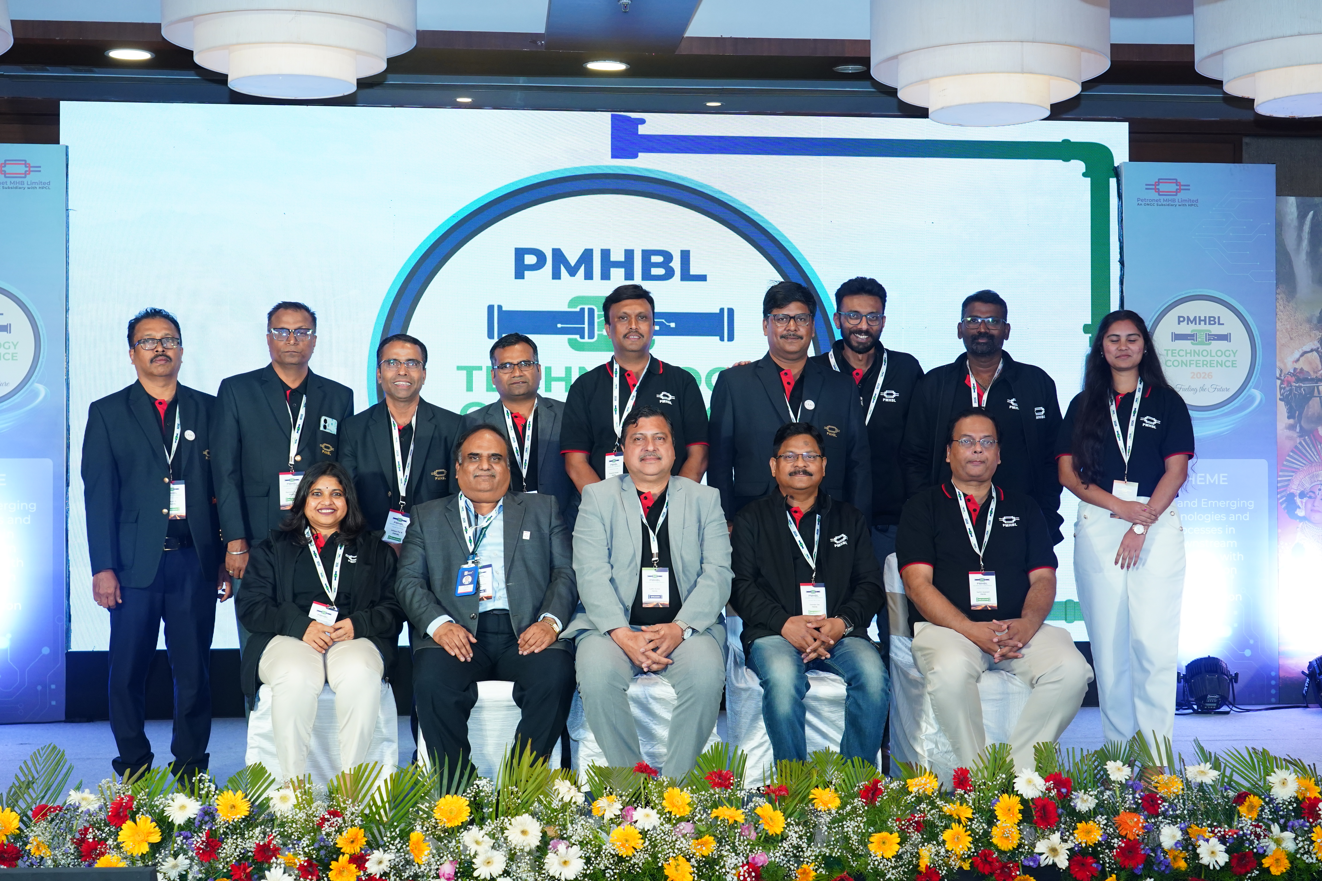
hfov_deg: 40.3
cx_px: 661
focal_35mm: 49
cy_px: 440
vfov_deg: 27.5
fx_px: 1799
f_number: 5.6
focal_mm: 49
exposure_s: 1/125
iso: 2000
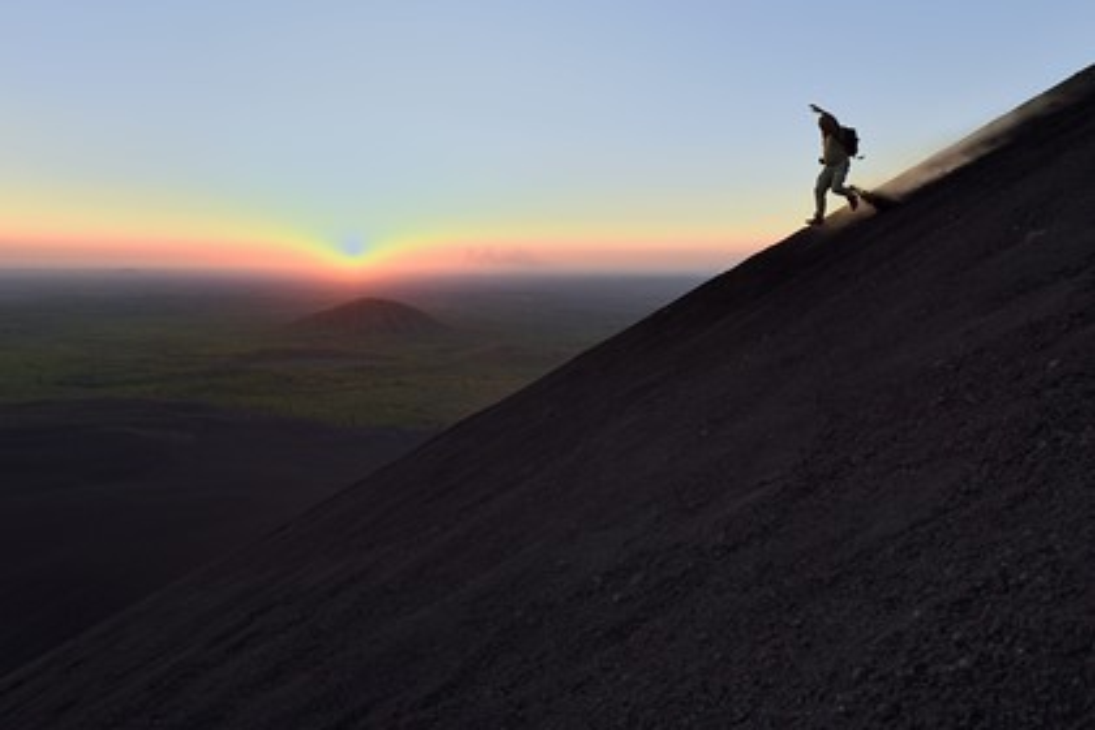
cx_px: 548
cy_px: 365
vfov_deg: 53.1
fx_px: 730
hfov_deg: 73.7
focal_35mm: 24
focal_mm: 24
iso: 1600
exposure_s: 1/500
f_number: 7.1
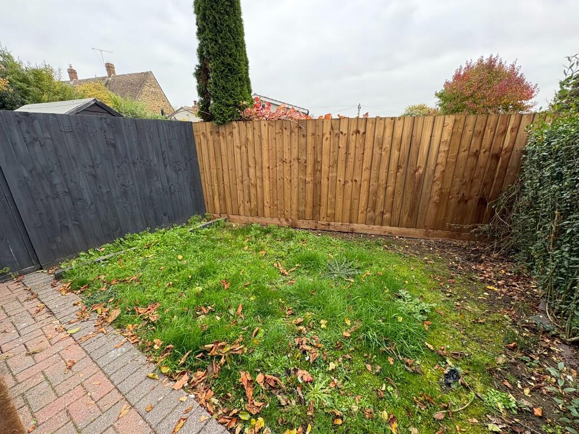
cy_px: 217
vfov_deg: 85.7
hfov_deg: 102.1
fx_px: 234
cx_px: 290
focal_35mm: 14
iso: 50
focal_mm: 2.22
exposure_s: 1/101
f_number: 2.2
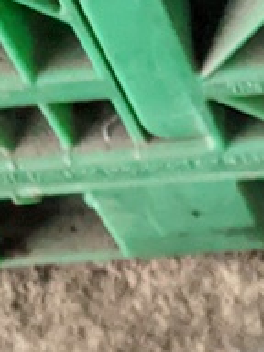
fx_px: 1464
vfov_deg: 11.4
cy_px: 843
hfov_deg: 9.7
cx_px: 484
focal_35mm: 144
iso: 879
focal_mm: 4.38
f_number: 1.73
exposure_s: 1/53.8
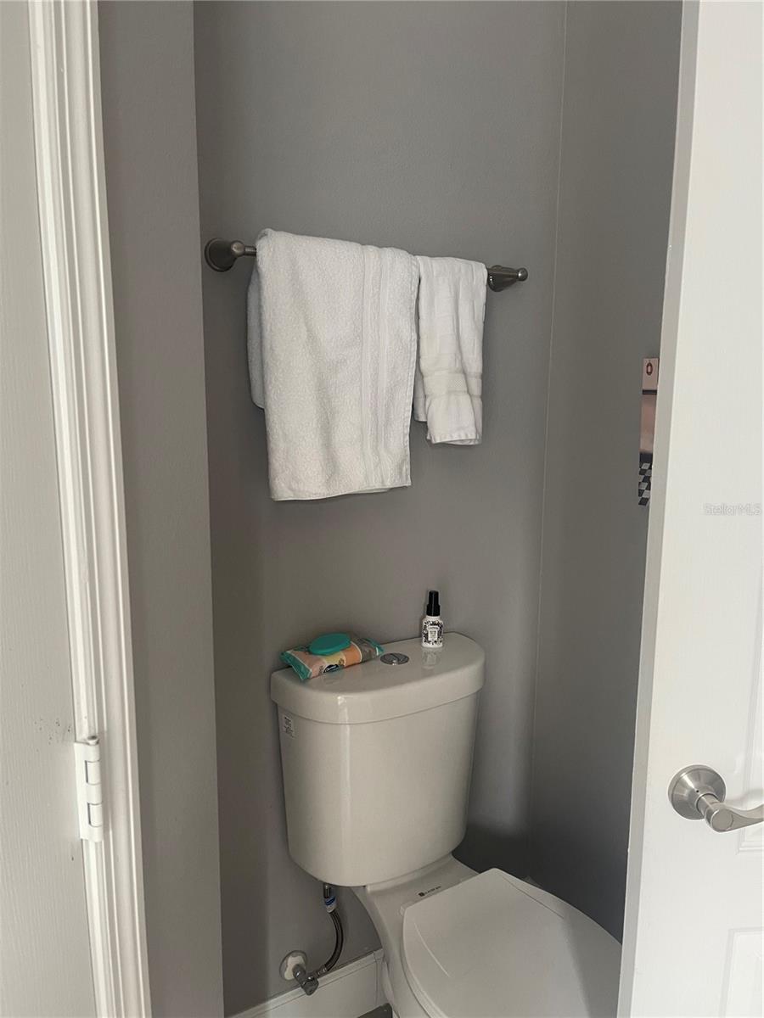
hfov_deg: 53.1
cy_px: 509
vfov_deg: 67.3
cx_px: 382
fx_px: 765
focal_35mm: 26
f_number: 1.6
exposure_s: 1/60
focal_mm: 5.1
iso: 250
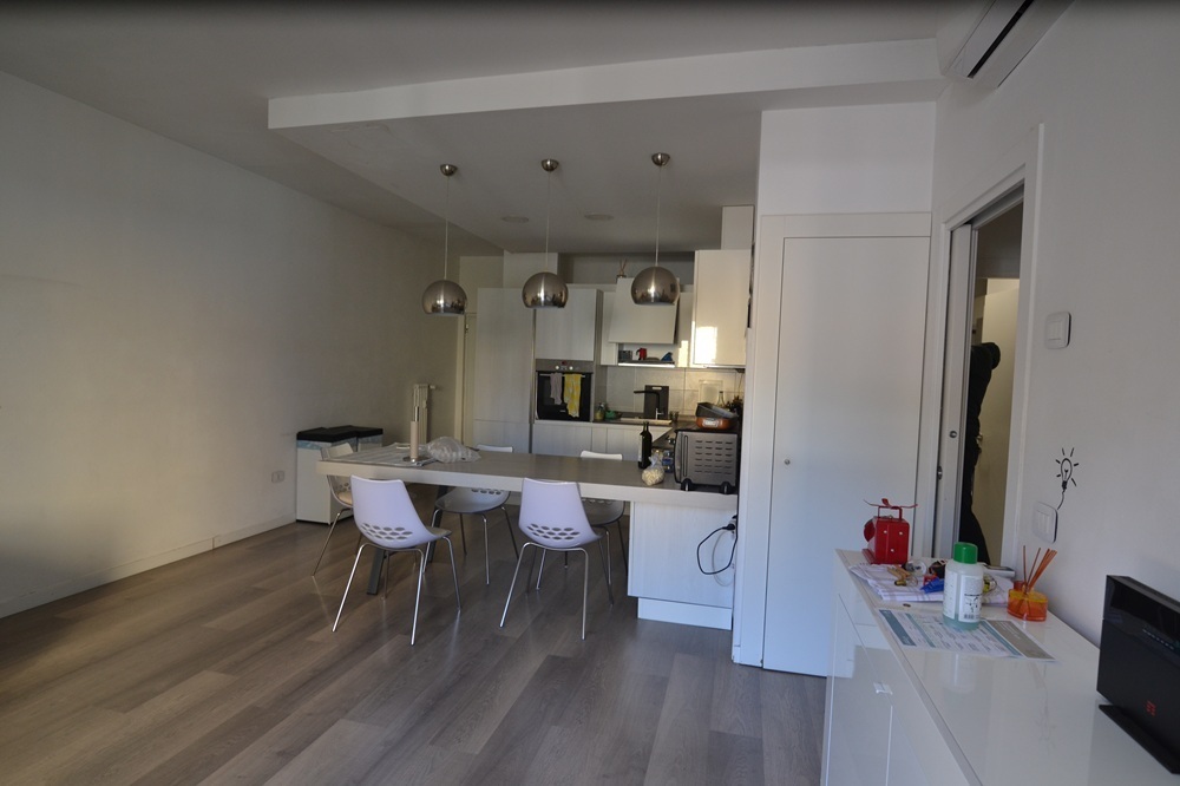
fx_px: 590
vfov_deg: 67.3
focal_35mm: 18
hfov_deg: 90.0
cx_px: 590
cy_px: 393
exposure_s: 1/60
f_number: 4
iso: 400
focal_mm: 12
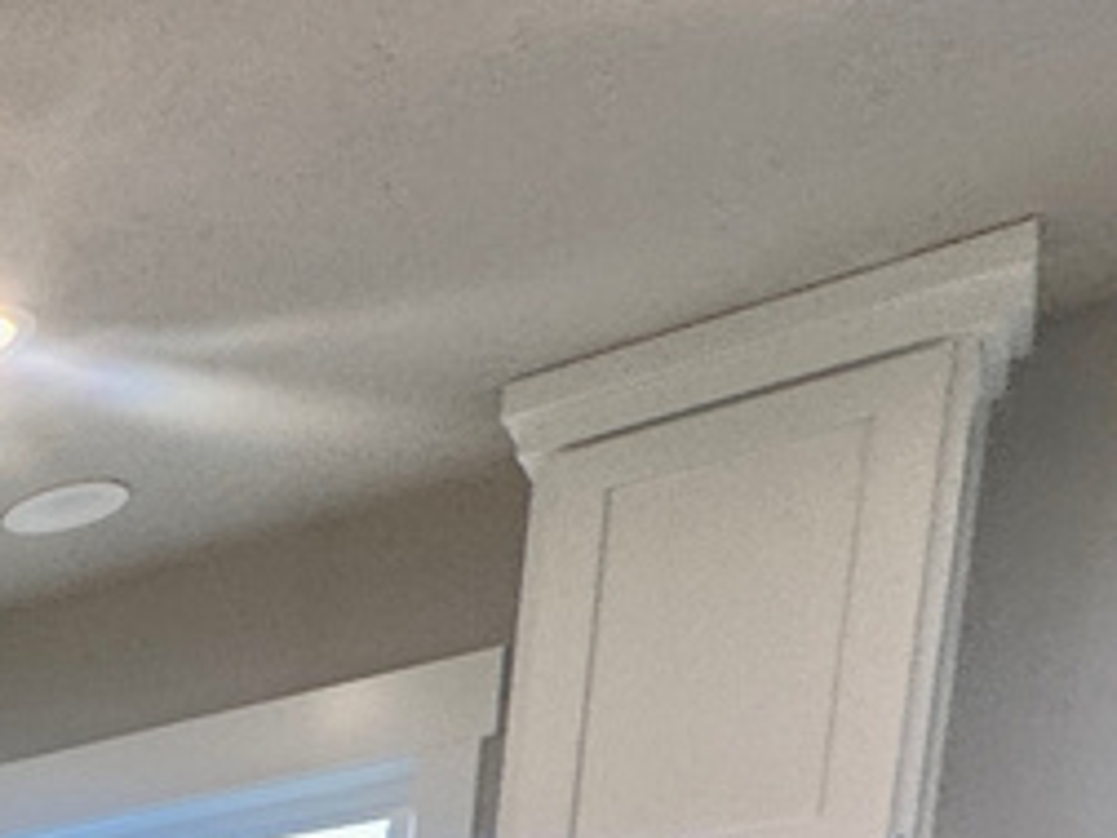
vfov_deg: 18.2
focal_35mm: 57
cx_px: -1046
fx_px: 1839
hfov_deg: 20.0
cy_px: 1632
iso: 80
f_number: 2.2
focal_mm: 2.22
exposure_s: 1/120
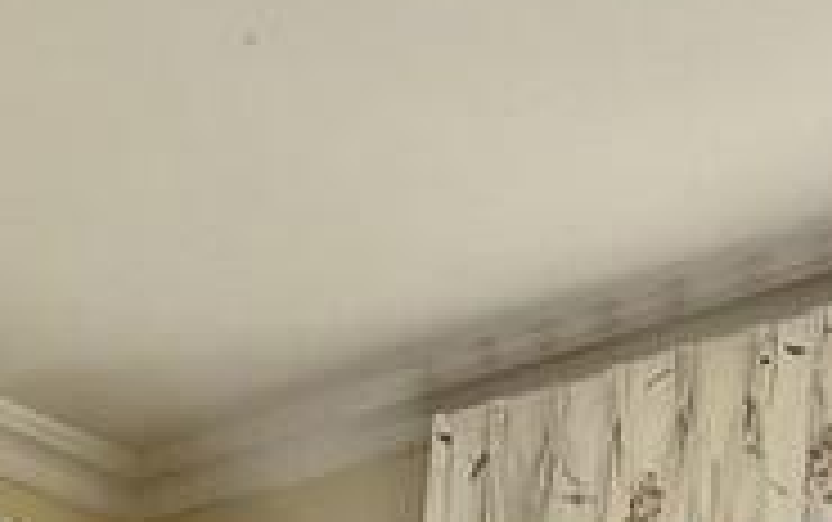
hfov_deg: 24.3
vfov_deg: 11.0
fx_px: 1861
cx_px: 36
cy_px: 1521
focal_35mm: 82
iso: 64
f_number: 2.2
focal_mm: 2.22
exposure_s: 1/607
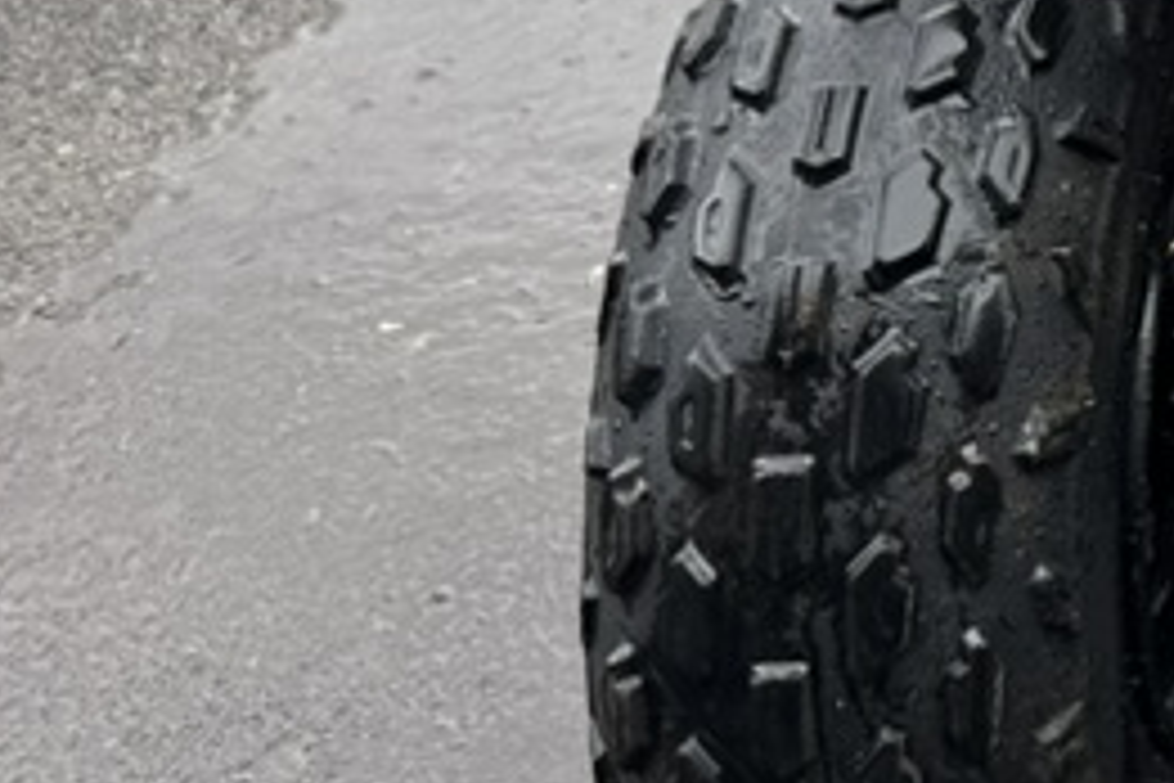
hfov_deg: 17.2
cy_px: -284
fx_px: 3196
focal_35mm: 98
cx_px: 2096
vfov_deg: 13.4
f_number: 1.78
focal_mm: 6.76
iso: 80
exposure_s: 1/577
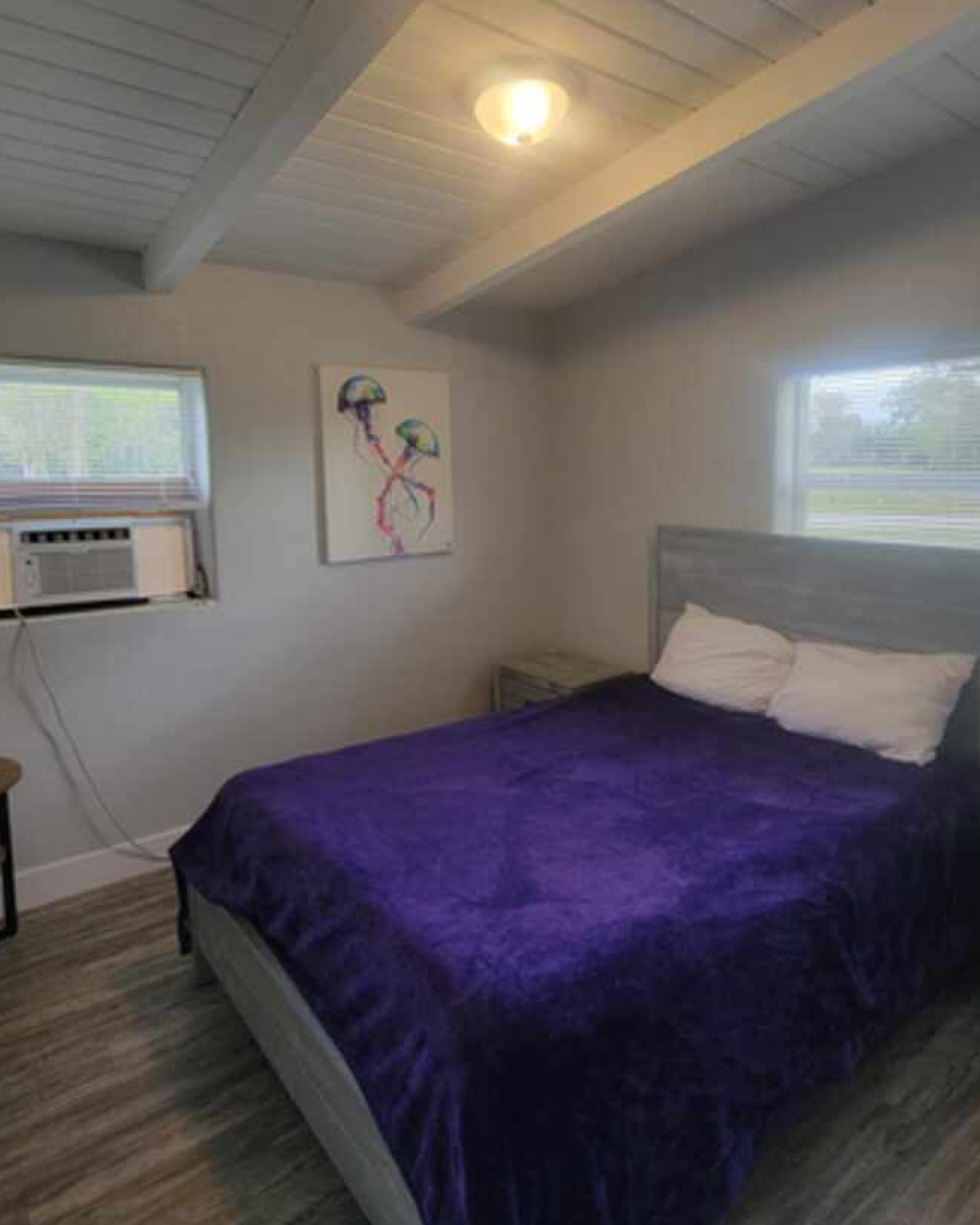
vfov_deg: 80.2
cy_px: 555
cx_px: 537
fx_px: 725
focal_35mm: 20
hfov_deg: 68.0
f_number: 2.2
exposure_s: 1/60
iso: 100
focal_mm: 2.2
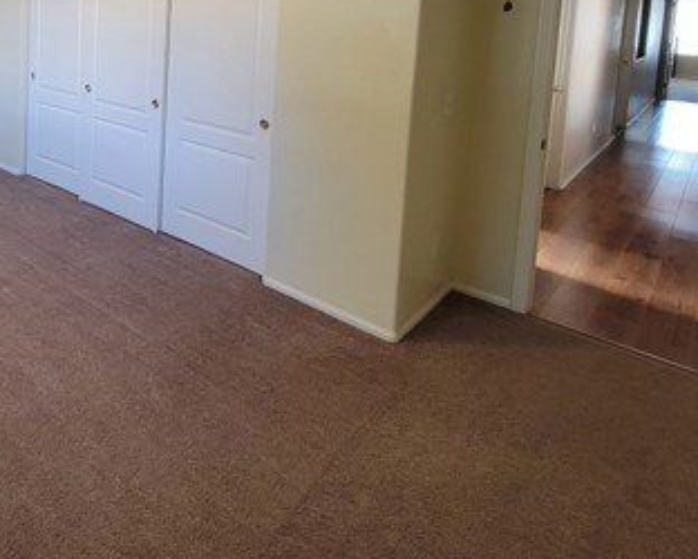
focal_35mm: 26
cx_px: 89
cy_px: 40
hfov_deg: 58.0
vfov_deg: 48.3
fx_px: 537
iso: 200
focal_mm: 2.2
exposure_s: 1/60
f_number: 2.2
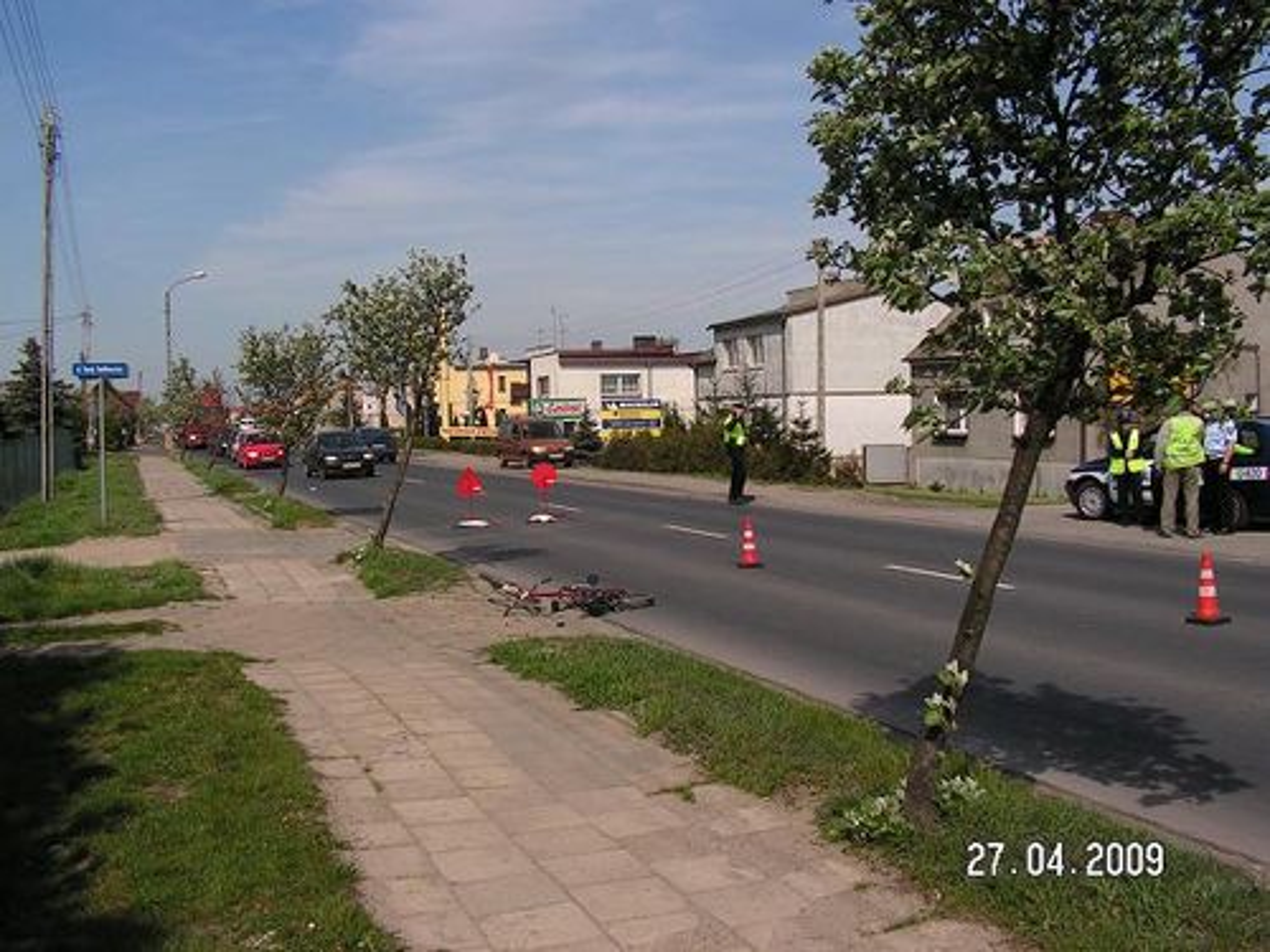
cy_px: 476
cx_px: 635
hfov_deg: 51.4
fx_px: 1321
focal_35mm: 36
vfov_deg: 39.7
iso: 64
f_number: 4.8
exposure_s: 1/800
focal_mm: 6
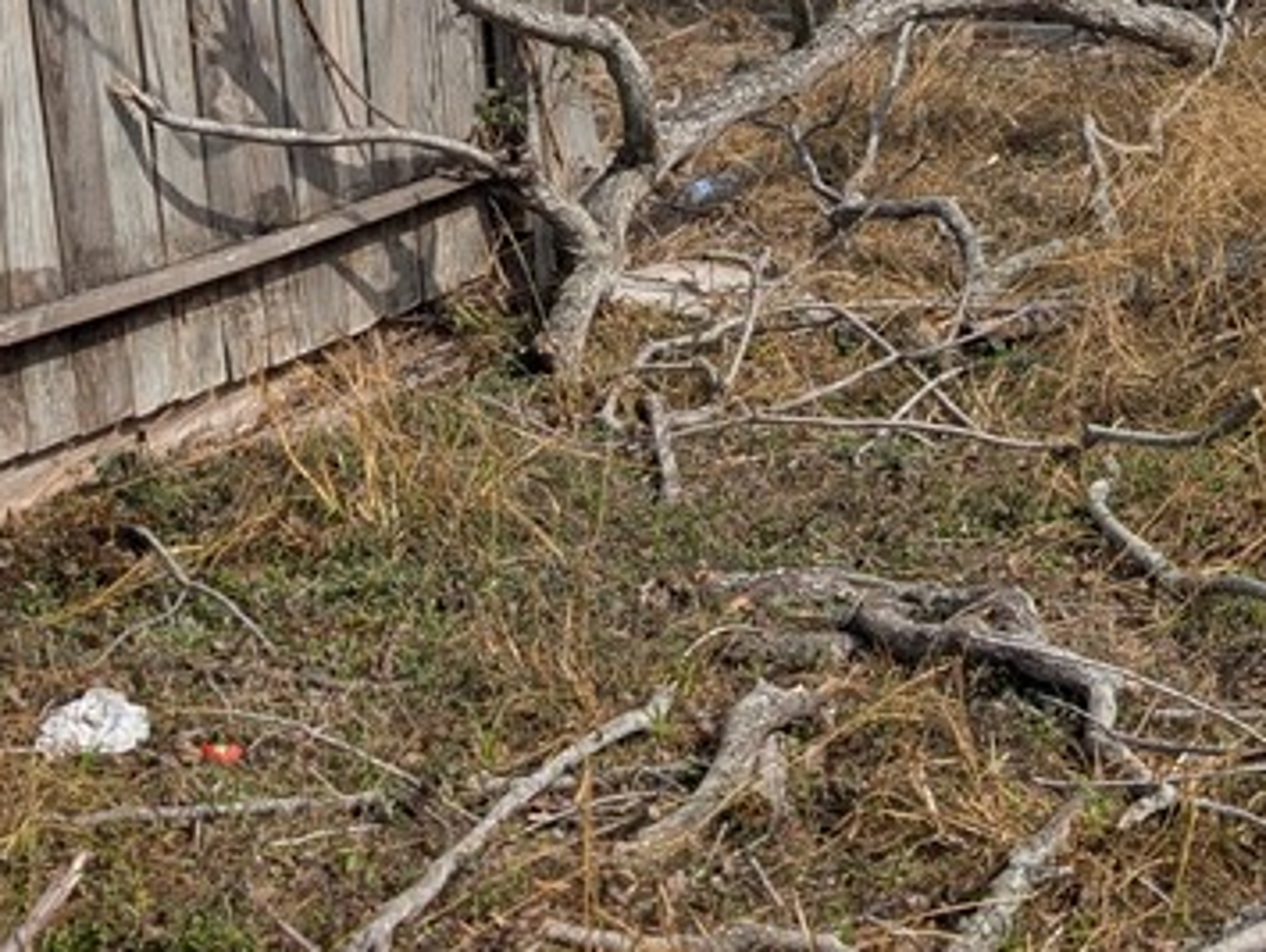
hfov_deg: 27.9
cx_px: 876
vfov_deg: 20.1
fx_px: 2526
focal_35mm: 69
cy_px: -160
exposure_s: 1/986
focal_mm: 6.9
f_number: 1.68
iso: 21
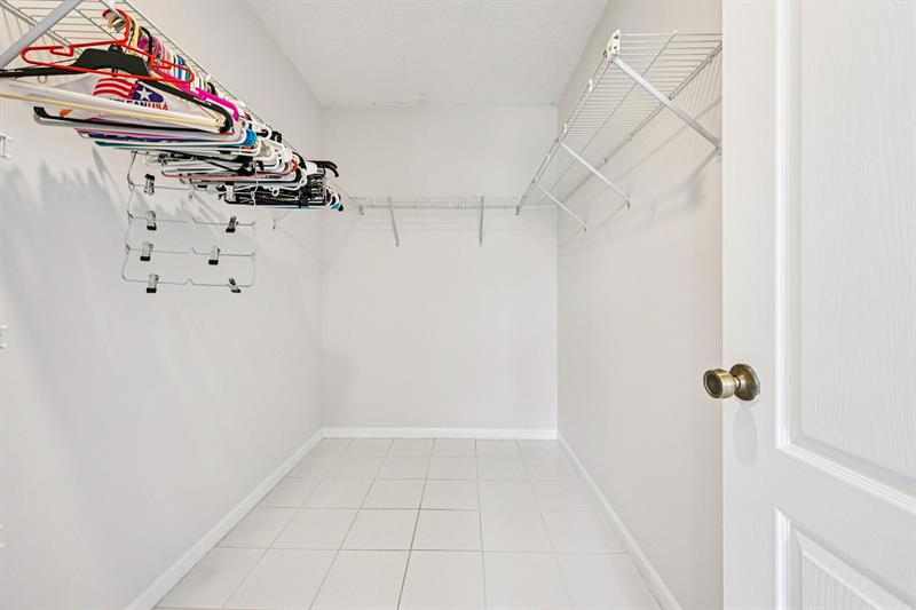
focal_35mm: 14
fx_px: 356
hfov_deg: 104.3
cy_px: 305
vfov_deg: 81.2
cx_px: 458
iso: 1250
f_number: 8
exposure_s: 1/50
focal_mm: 14
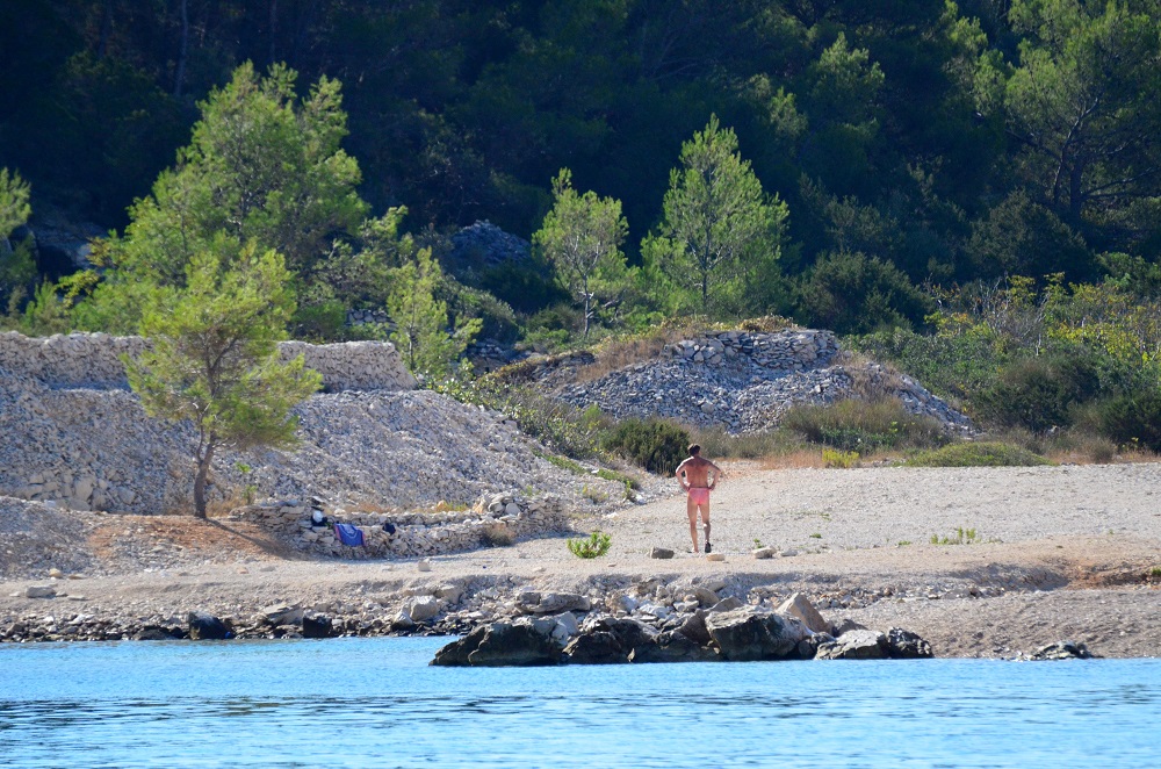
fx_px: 14480
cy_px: 384
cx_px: 580
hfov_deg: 4.6
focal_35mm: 450
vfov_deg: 3.0
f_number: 5.6
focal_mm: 300
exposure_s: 1/6400
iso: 2000
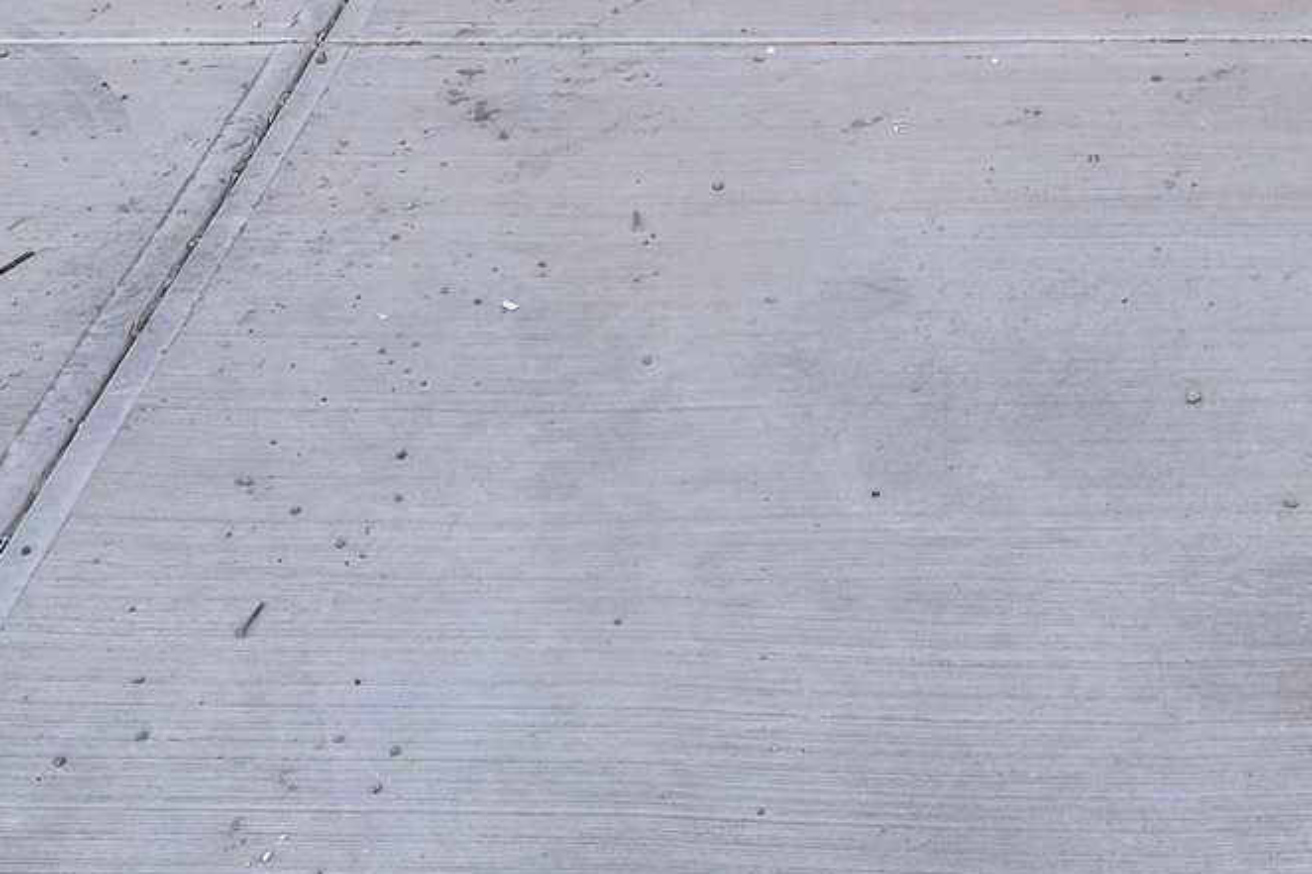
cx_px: 1027
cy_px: -987
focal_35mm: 65
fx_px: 2368
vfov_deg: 15.5
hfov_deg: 30.3
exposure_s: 1/40
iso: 160
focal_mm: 14
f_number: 8
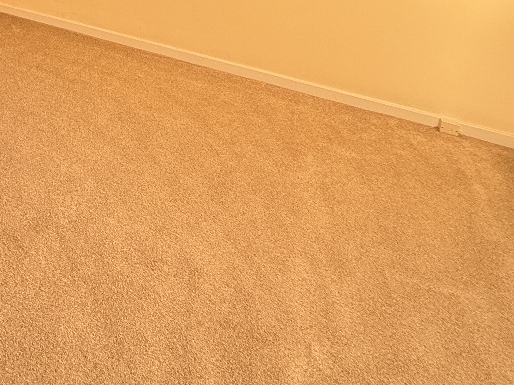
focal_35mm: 36
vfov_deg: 31.8
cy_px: -97
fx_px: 535
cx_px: -21
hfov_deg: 42.8
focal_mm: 2.22
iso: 64
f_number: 2.2
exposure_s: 1/102
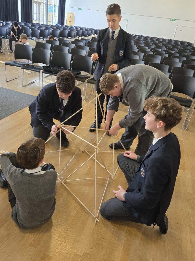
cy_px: 117
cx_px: 96
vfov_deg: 67.1
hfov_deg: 53.0
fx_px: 195
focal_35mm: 26
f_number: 1.7
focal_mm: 6.3
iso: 320
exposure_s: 1/100
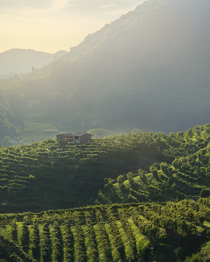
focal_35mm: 92
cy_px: 131
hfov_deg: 16.6
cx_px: 43
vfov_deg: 20.8
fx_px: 715
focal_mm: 65
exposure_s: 1/400
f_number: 11
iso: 100
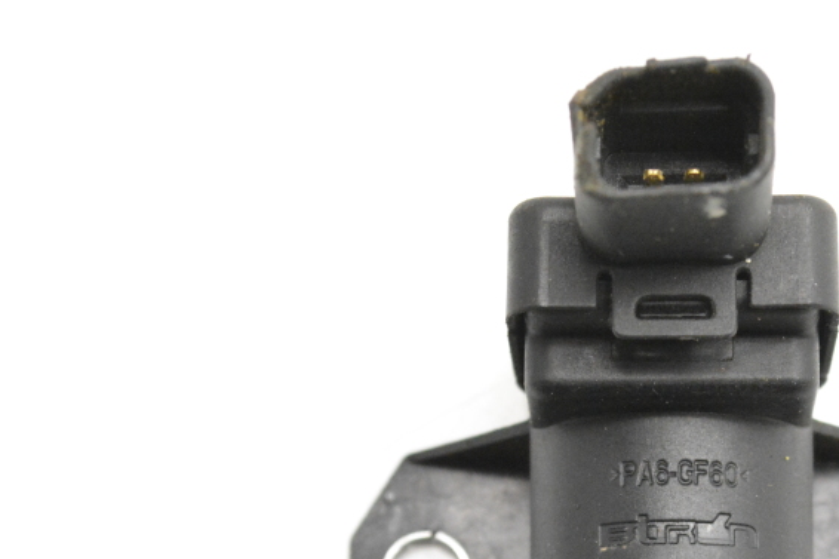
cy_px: 494
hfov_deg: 14.5
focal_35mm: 141
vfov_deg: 9.7
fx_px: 3285
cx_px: 649
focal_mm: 52
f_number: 8
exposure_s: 1/400
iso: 6400
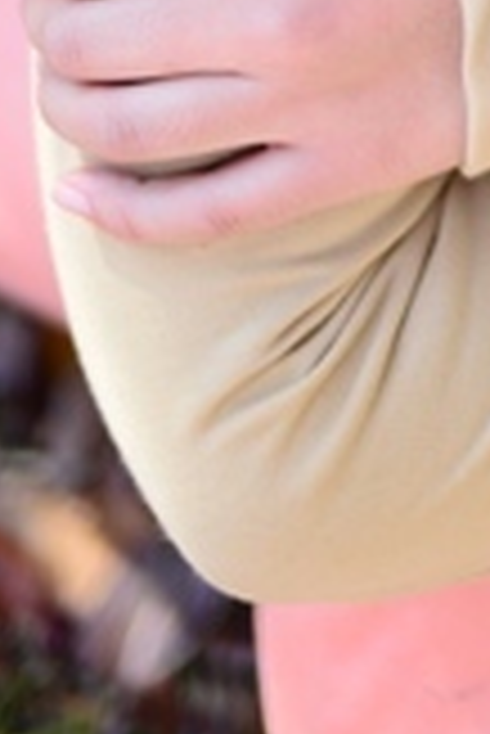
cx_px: 879
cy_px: -702
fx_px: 3993
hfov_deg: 6.9
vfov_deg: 9.8
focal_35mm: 196
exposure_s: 1/800
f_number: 1.4
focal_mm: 50
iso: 100
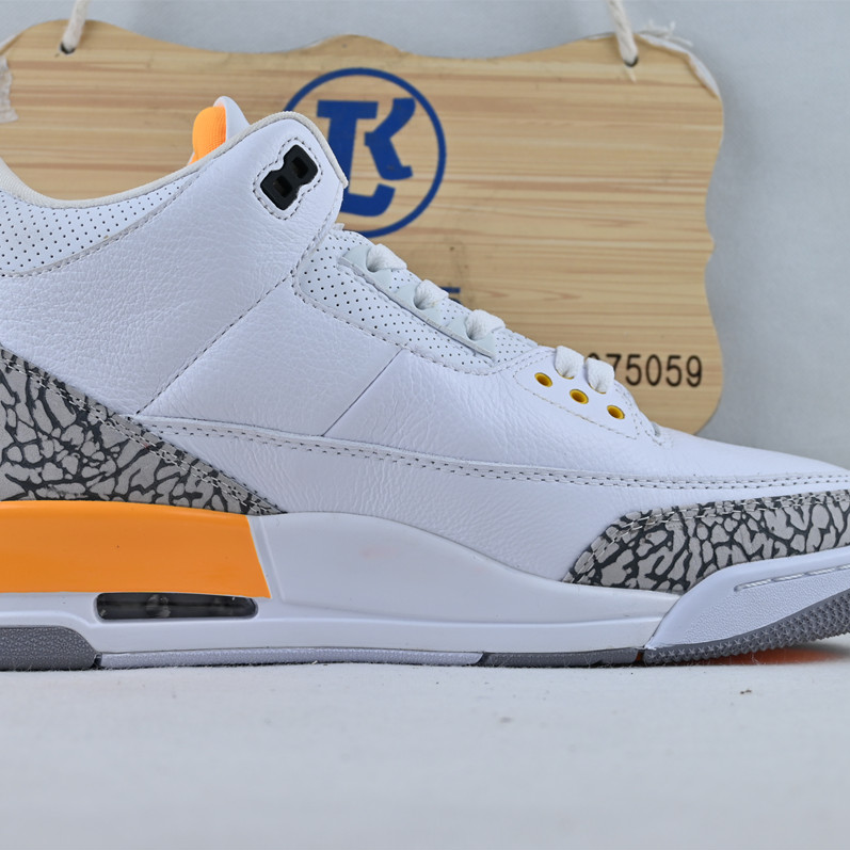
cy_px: 426
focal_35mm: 56
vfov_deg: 30.7
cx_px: 367
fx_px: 1546
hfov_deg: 30.7
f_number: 4.8
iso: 100
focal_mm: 29
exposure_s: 1/100
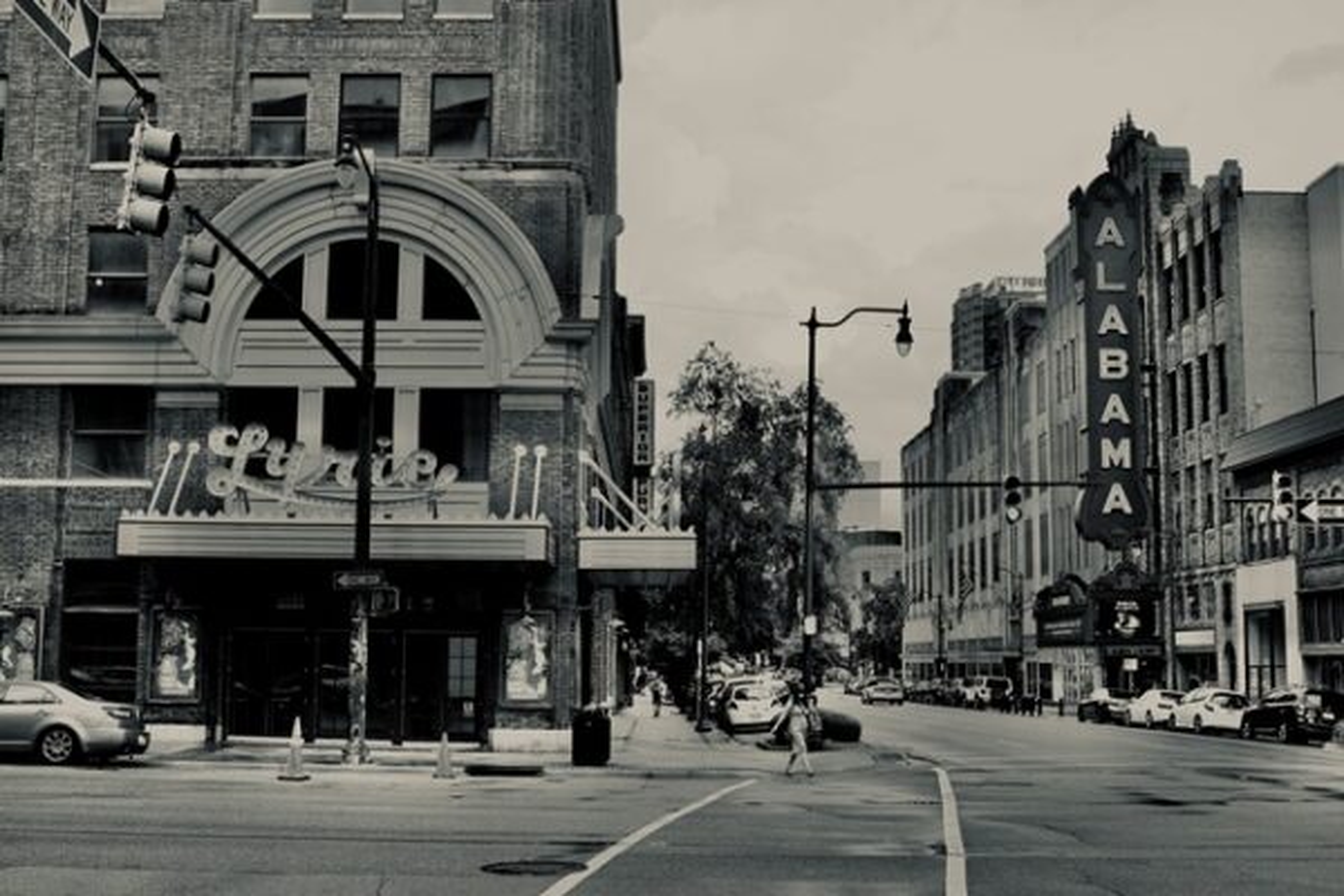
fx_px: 1568
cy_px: 448
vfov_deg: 31.9
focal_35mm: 42
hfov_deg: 46.4
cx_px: 672
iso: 400
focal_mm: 28
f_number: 8
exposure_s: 1/640
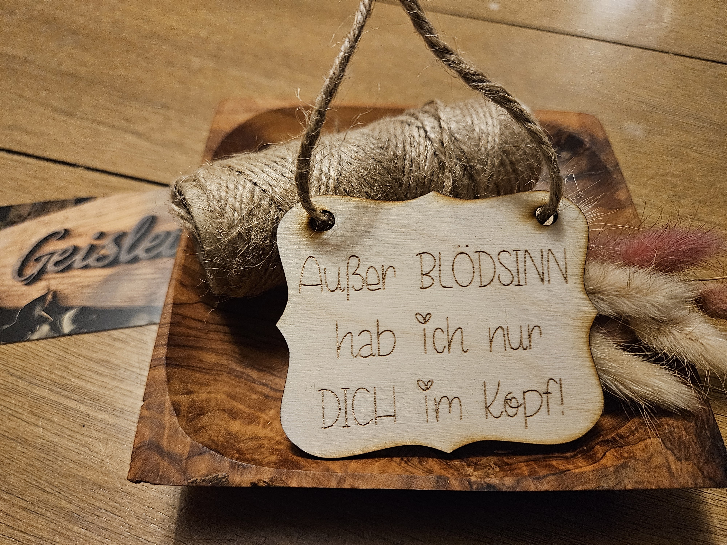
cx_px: 364
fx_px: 483
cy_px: 272
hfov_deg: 73.9
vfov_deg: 58.9
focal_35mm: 23
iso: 640
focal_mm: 5.4
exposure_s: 1/50
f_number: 1.8
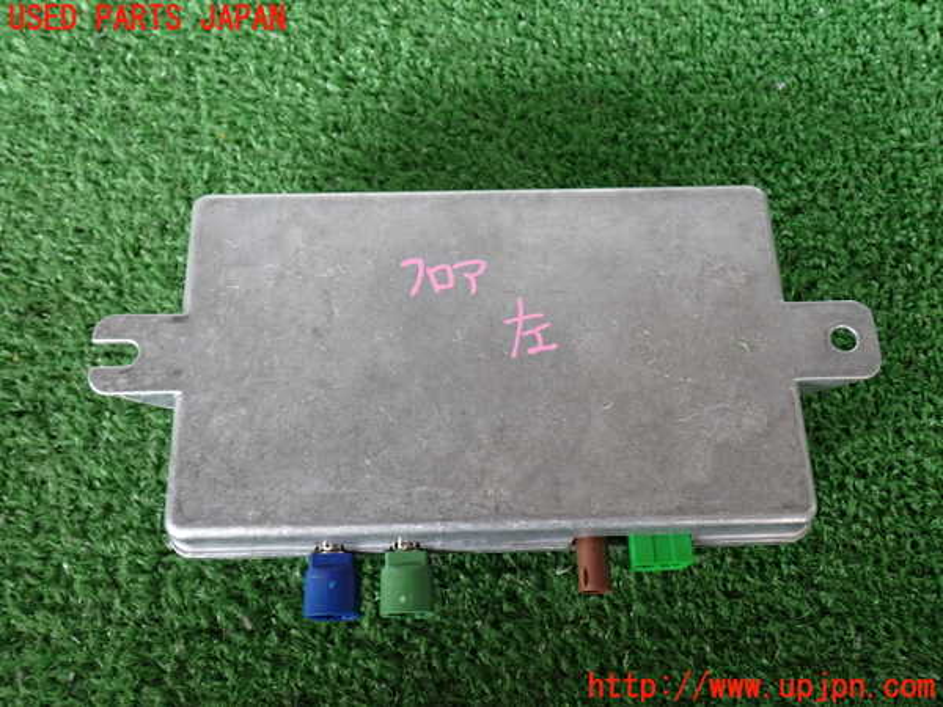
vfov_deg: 39.7
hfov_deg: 51.4
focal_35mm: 36
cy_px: 354
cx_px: 472
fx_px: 981
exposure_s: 1/40
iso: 320
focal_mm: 6.37
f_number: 2.5
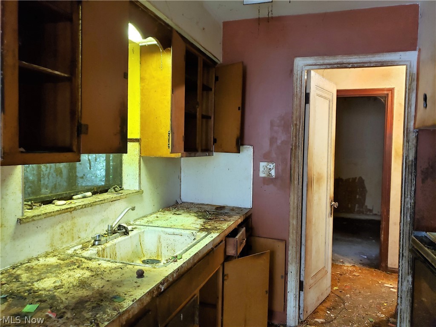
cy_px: 164
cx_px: 218
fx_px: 327
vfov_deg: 53.1
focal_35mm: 26
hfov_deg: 67.3
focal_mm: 4.3
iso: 250
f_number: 1.5
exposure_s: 1/13
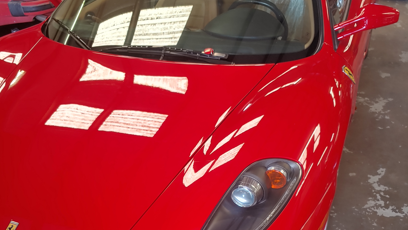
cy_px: 175
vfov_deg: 31.4
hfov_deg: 54.0
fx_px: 400
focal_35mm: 37
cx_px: 203
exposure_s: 1/50
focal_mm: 4.23
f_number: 1.5
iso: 100
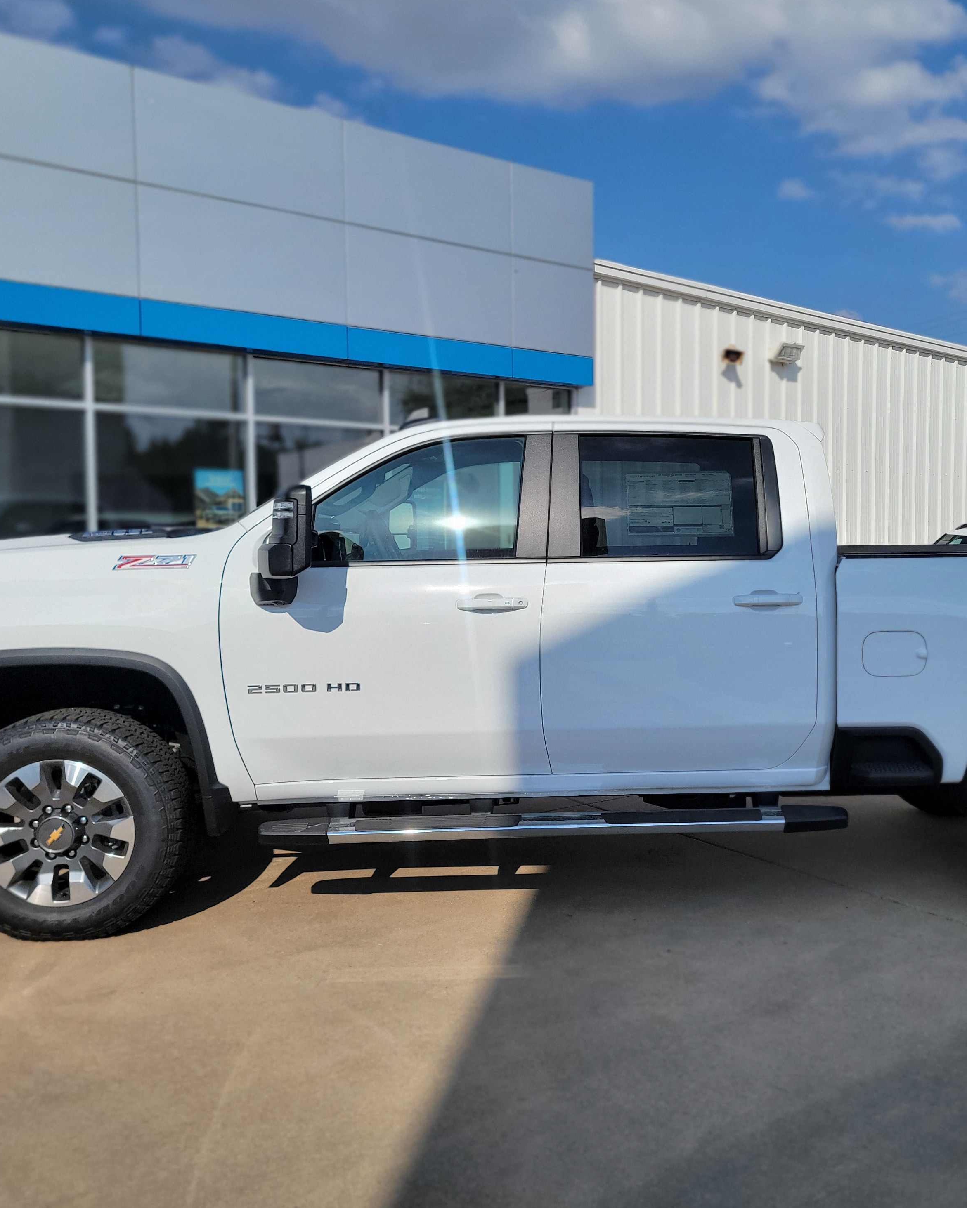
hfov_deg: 45.3
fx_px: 1145
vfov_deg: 55.7
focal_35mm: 32
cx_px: 617
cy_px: 590
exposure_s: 1/2116
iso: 16
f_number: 1.8
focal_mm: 6.7
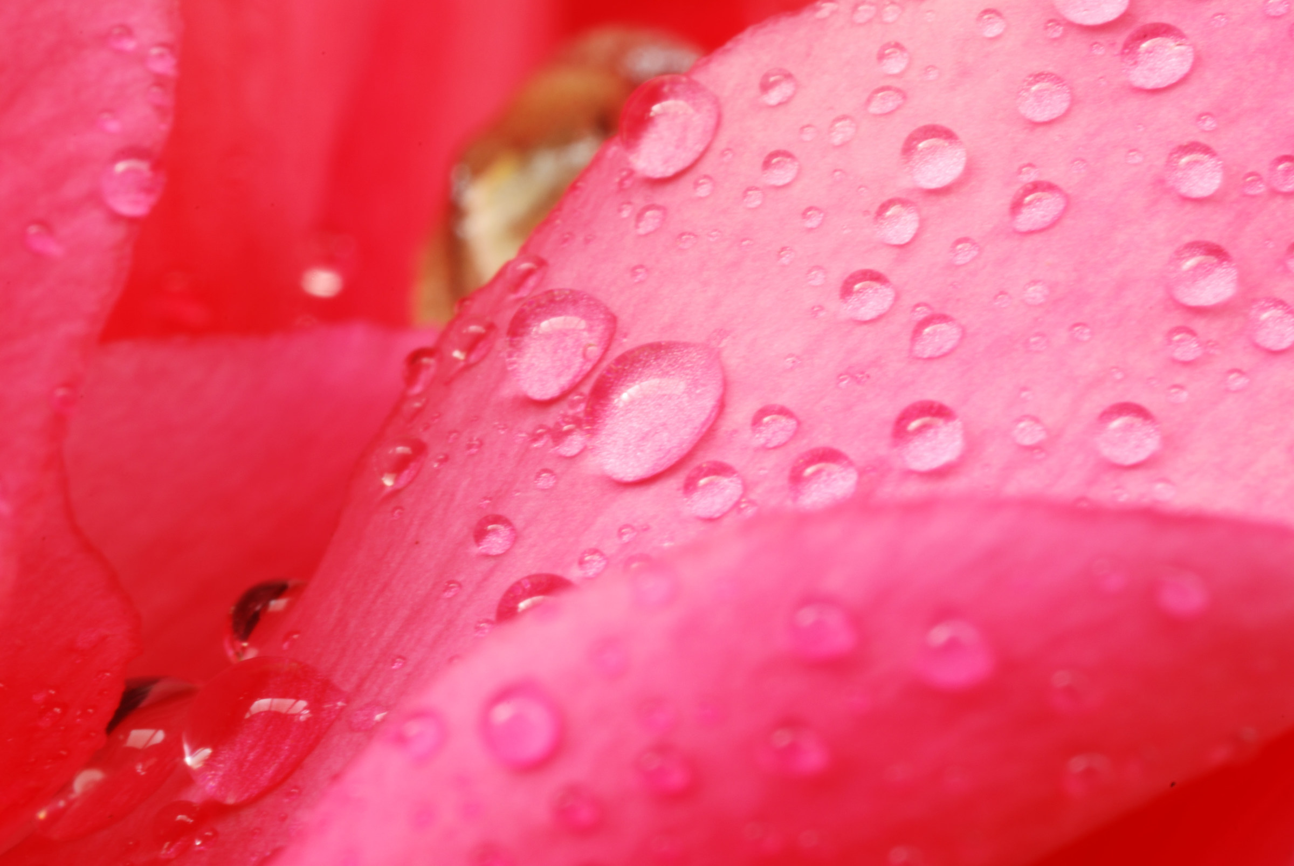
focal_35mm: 60
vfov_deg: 22.7
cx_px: 647
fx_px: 2159
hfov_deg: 33.4
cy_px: 433
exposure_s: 3
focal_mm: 40
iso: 100
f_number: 32
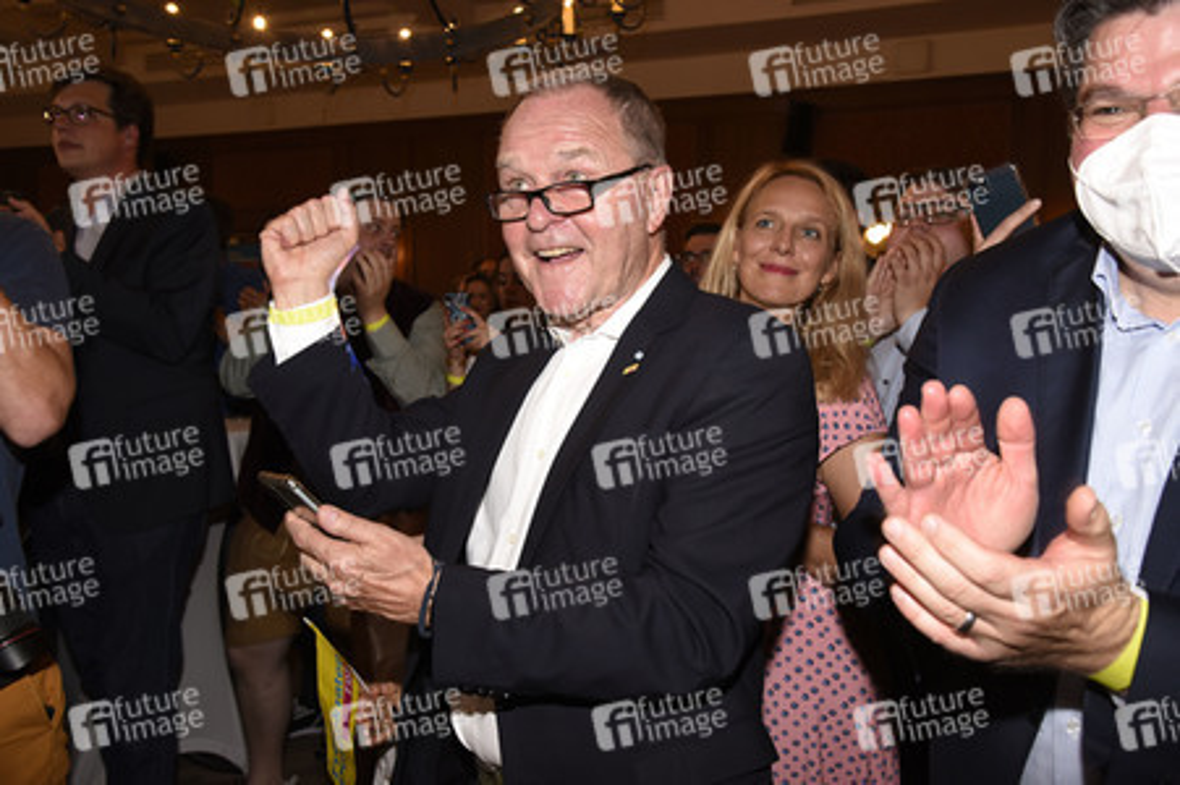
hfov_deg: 60.3
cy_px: 392
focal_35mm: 31
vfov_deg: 42.3
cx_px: 590
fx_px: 1015
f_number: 6.3
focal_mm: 31
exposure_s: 1/80
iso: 1250
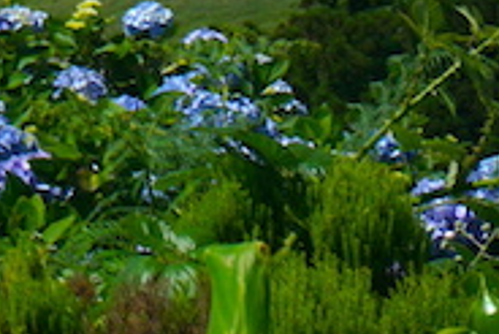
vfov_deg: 5.0
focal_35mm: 274
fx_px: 3801
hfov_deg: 6.7
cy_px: -242
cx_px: -1074
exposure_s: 1/1600
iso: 160
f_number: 6.3
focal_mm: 28
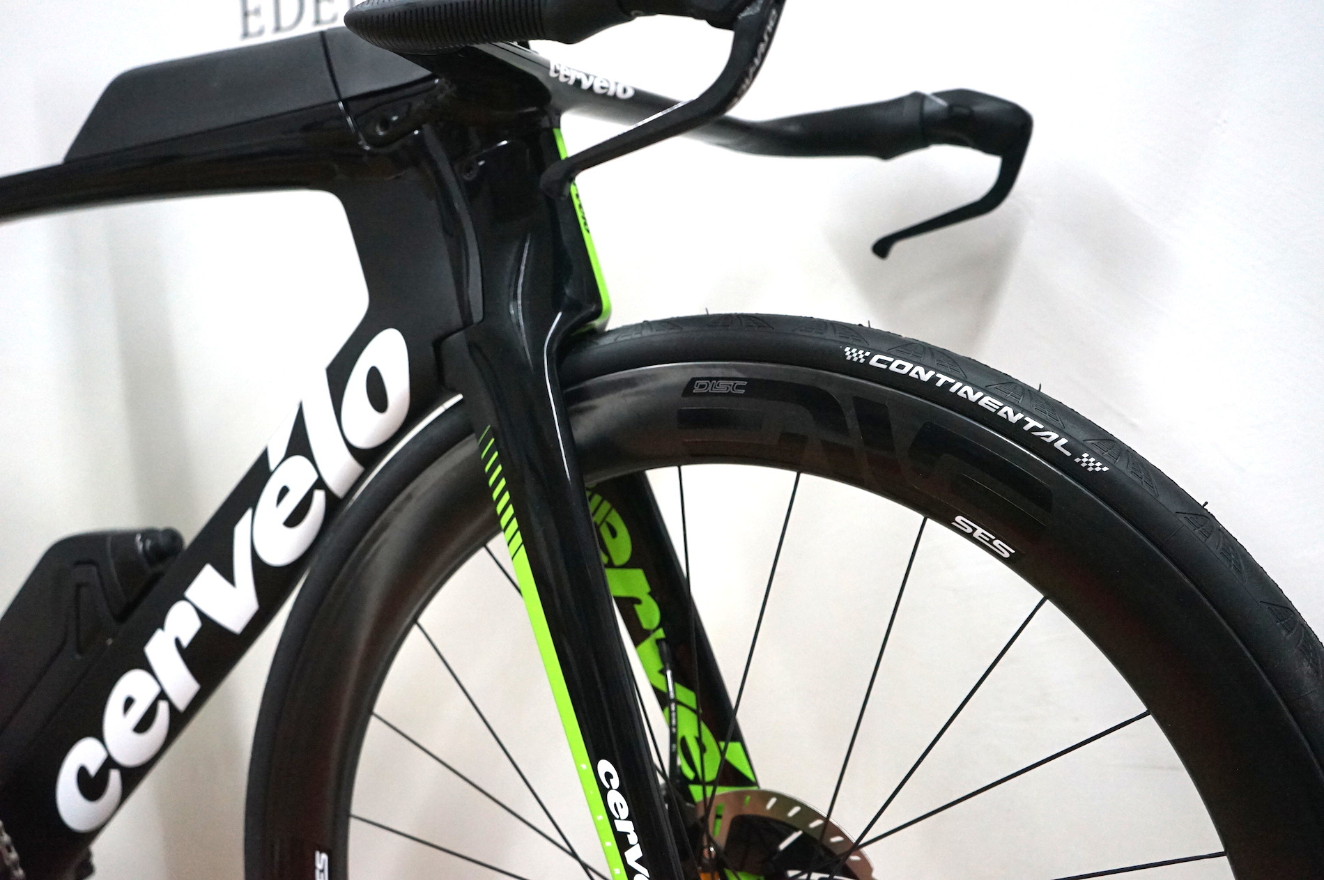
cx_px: 662
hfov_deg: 51.9
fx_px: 1359
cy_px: 440
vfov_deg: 35.9
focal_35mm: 37
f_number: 4.5
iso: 3200
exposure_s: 1/160
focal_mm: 37
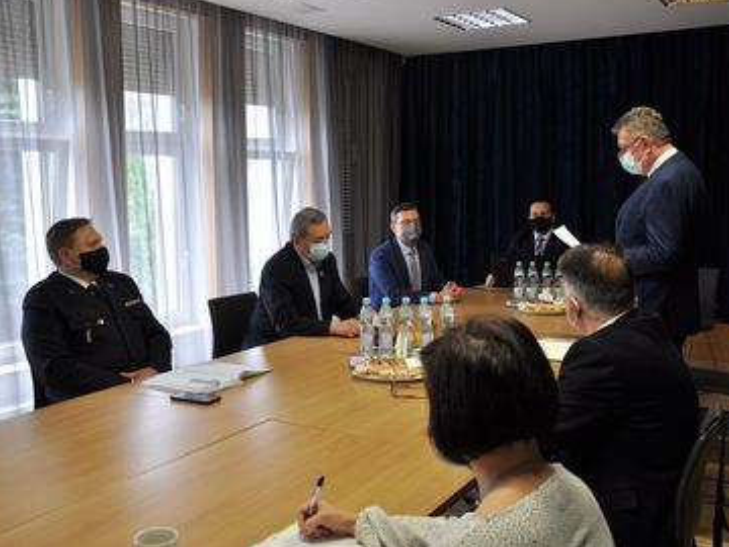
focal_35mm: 37
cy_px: 270
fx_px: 779
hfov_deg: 50.1
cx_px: 375
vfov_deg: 38.7
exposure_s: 1/20
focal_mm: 22
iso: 200
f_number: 3.8
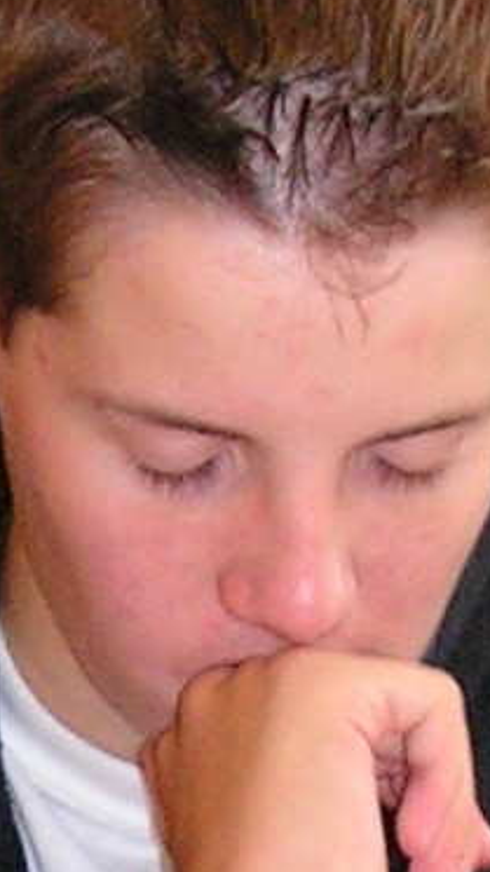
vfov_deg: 9.9
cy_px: 1013
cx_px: -23
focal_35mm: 216
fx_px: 4994
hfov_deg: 5.6
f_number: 3.2
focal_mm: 6
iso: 200
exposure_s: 1/40
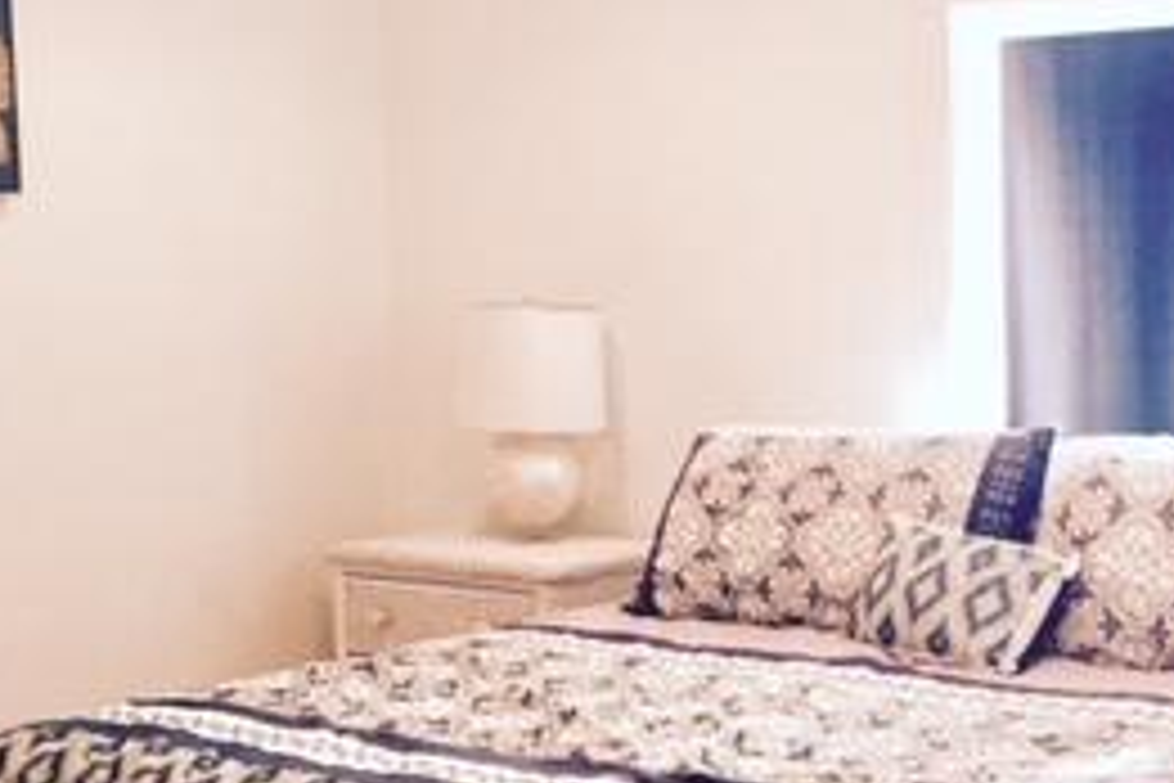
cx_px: 1026
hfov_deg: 26.5
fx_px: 2413
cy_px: 572
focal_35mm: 74
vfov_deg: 18.3
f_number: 2.2
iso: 32
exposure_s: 1/30
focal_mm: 4.15
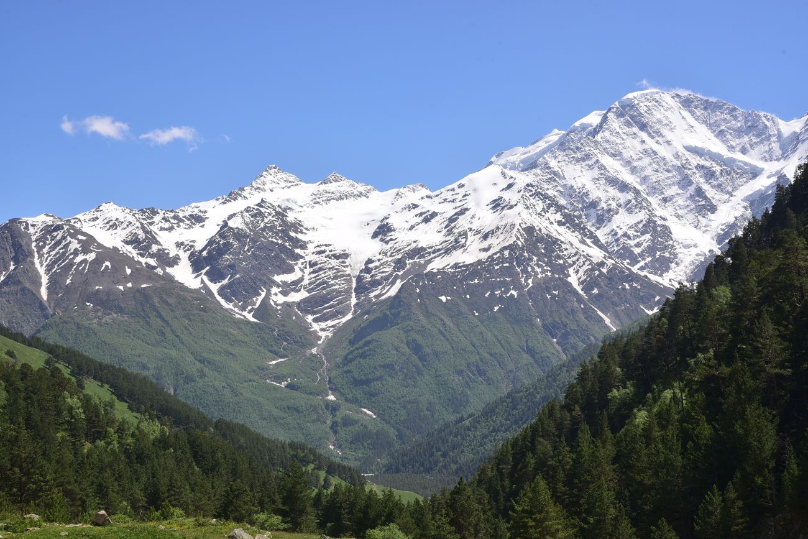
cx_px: 404
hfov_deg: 42.7
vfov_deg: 29.3
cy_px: 270
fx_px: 1032
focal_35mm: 46
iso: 100
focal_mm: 46
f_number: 13
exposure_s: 1/125
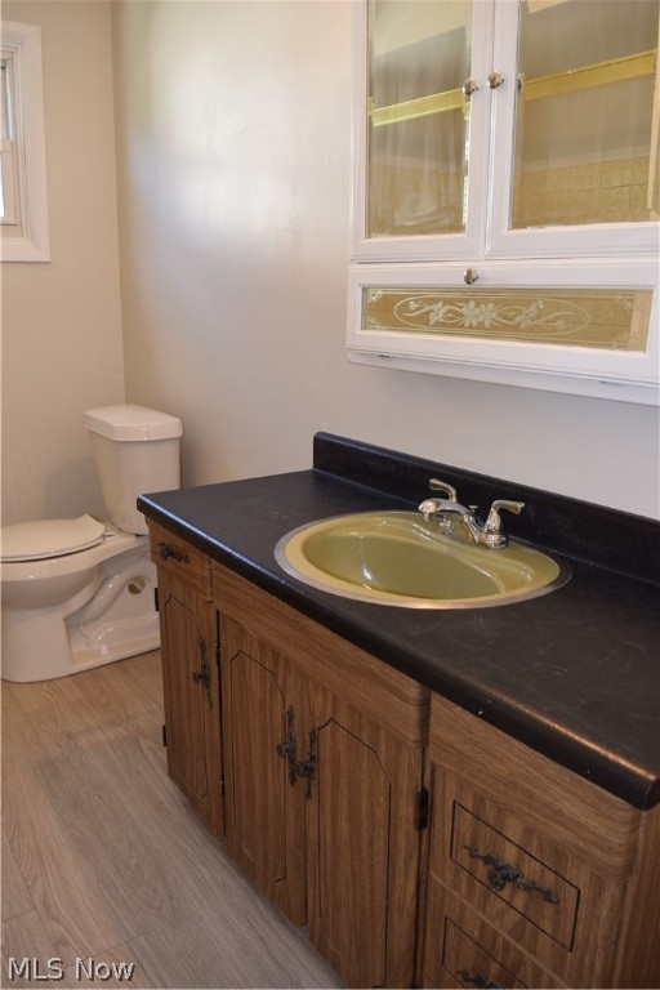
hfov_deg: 47.9
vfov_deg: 67.4
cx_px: 330
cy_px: 495
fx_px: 742
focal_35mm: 27
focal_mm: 18
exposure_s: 1/100
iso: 800
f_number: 5
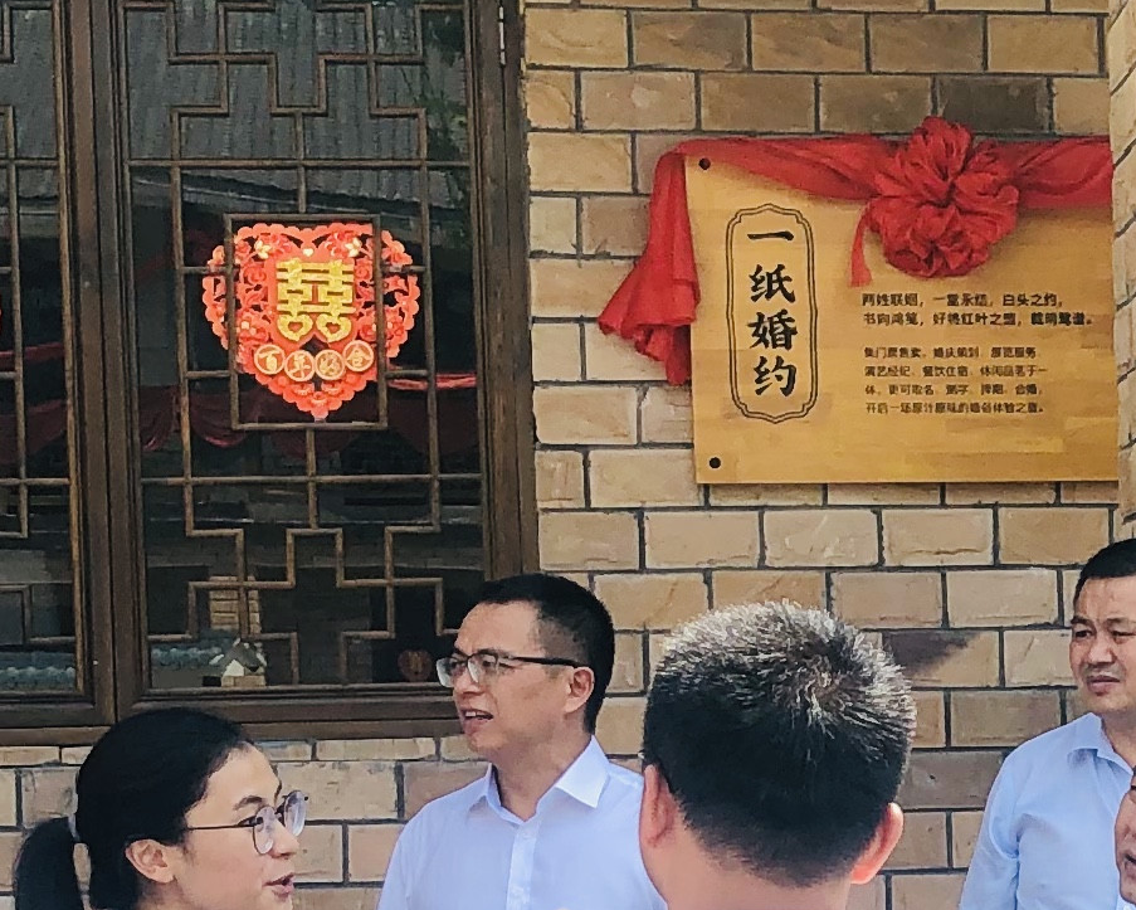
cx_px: 1308
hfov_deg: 15.3
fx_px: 4103
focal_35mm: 122
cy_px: 884
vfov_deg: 12.5
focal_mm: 4
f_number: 1.8
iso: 20
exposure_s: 1/571
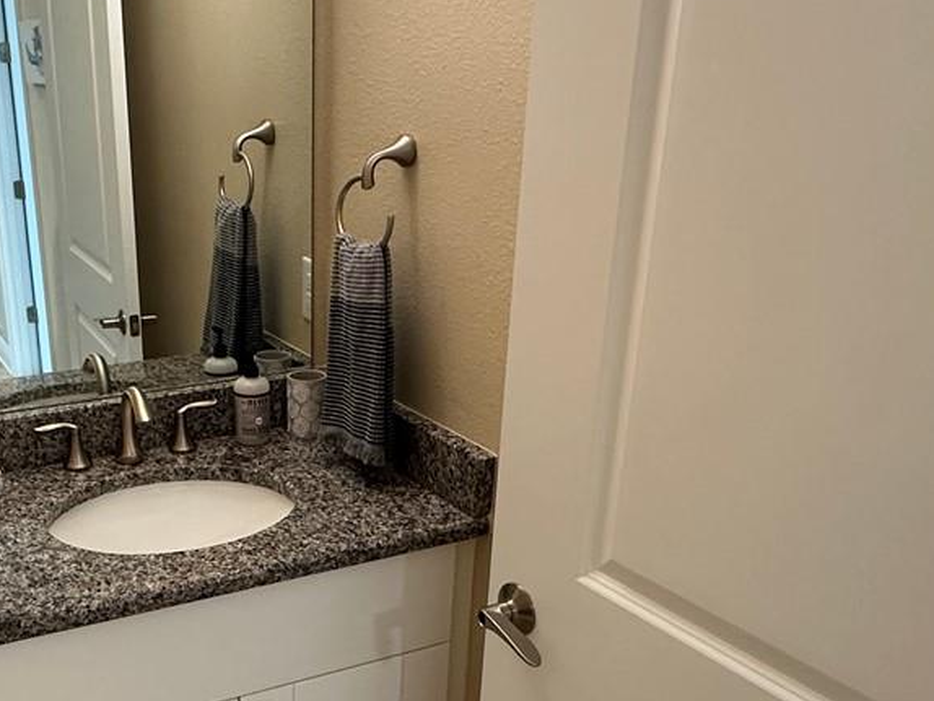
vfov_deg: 36.2
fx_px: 1053
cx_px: 252
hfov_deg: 46.4
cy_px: 507
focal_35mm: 39
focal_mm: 2.22
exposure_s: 1/60
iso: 250
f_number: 2.2
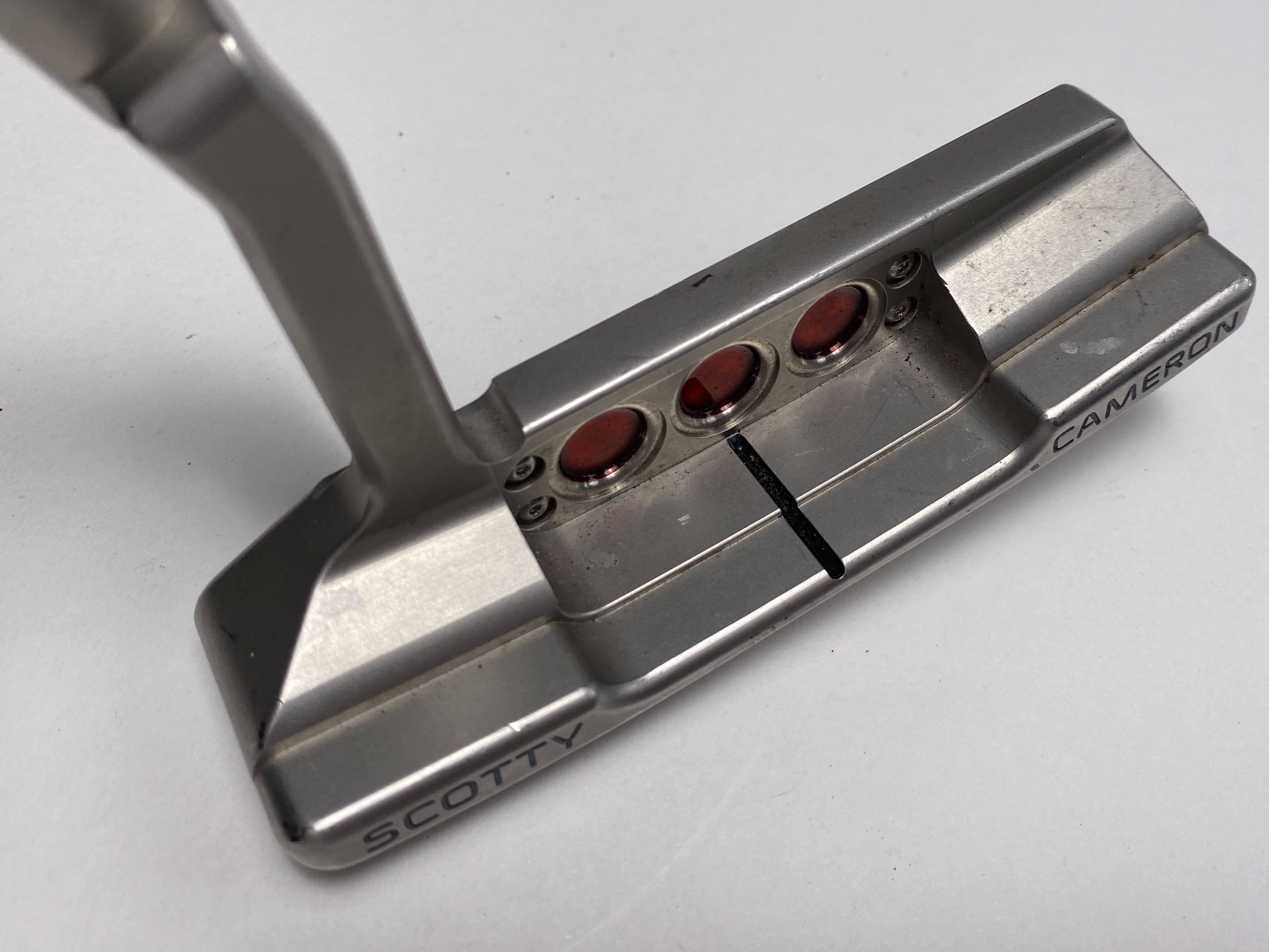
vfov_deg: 43.9
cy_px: 374
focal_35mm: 32
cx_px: 712
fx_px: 1173
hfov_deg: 56.7
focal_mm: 4.25
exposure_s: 1/565
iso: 32
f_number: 1.8
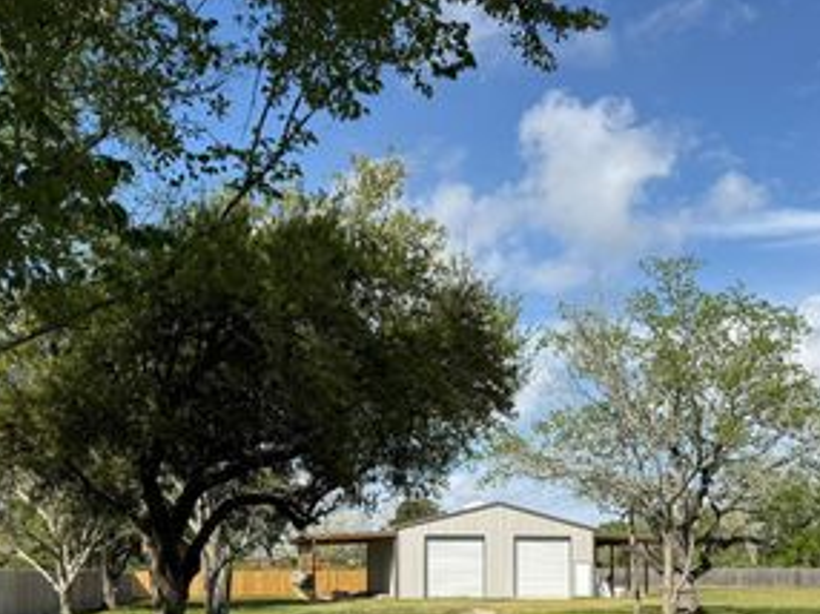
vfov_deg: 32.8
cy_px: 532
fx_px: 994
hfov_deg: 44.5
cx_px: 502
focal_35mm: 42
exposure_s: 1/4975
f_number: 1.78
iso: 80
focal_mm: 6.76
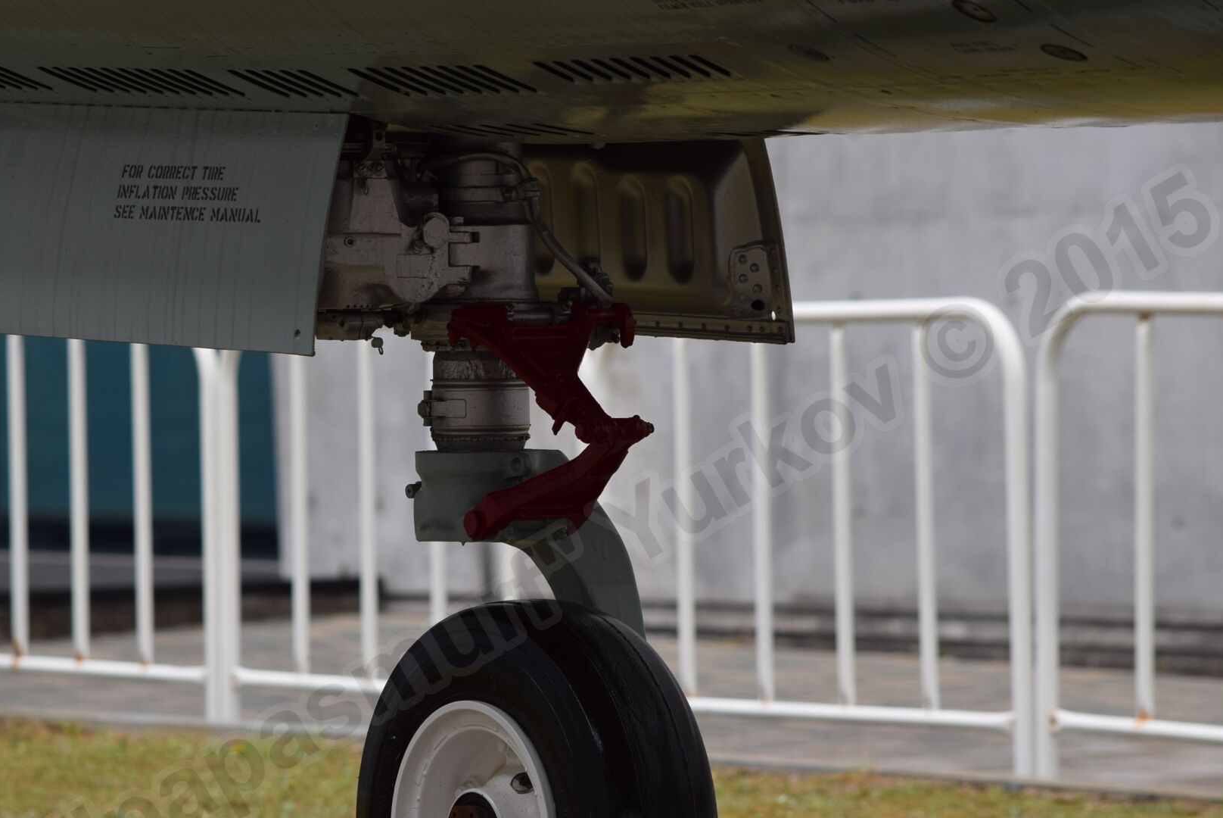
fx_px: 8397
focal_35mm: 247
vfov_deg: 5.6
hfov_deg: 8.3
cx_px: 482
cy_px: 476
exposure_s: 1/250
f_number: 8
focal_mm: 130
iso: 200
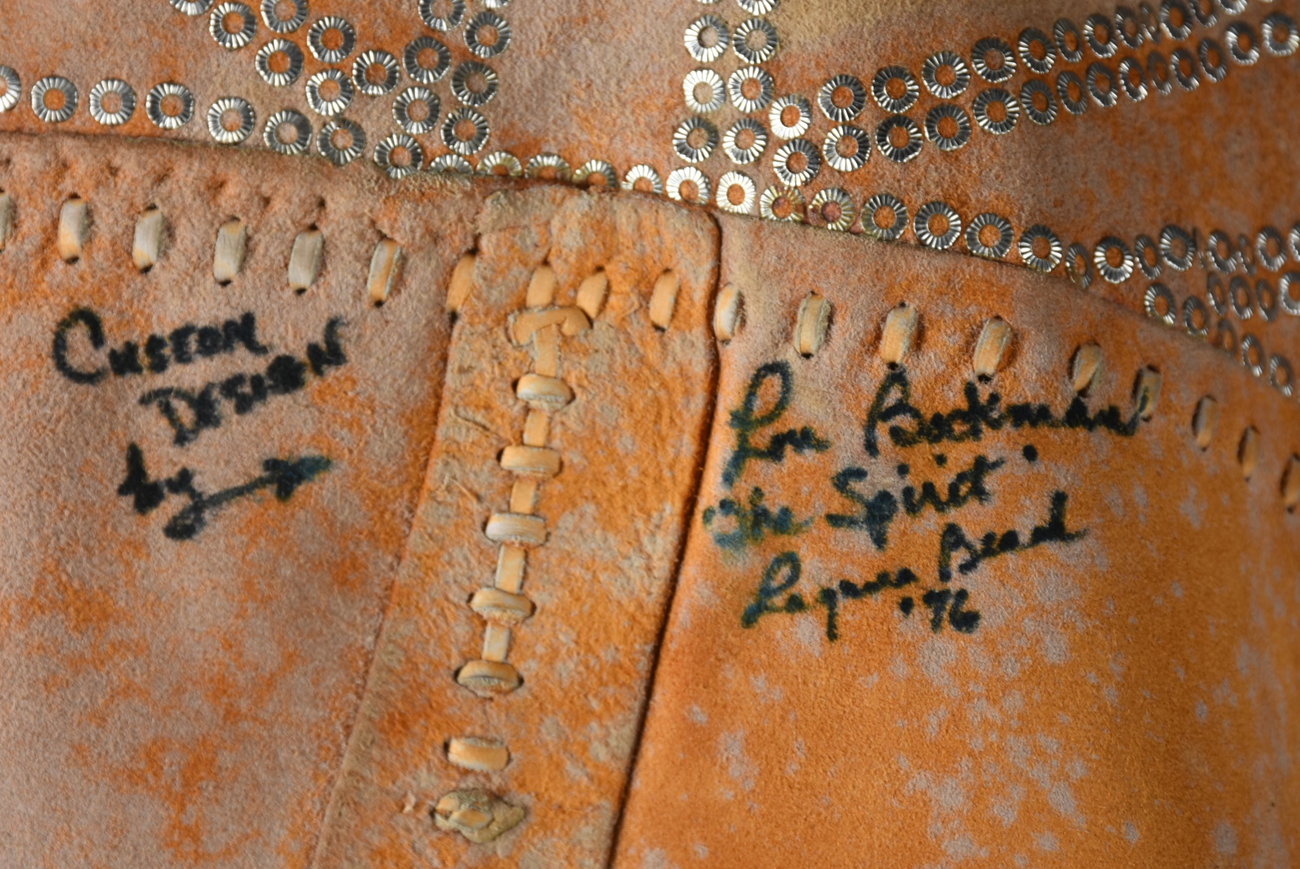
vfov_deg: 10.2
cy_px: 434
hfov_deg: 15.2
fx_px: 4879
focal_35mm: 135
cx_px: 650
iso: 200
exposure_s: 1/125
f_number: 13
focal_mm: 90
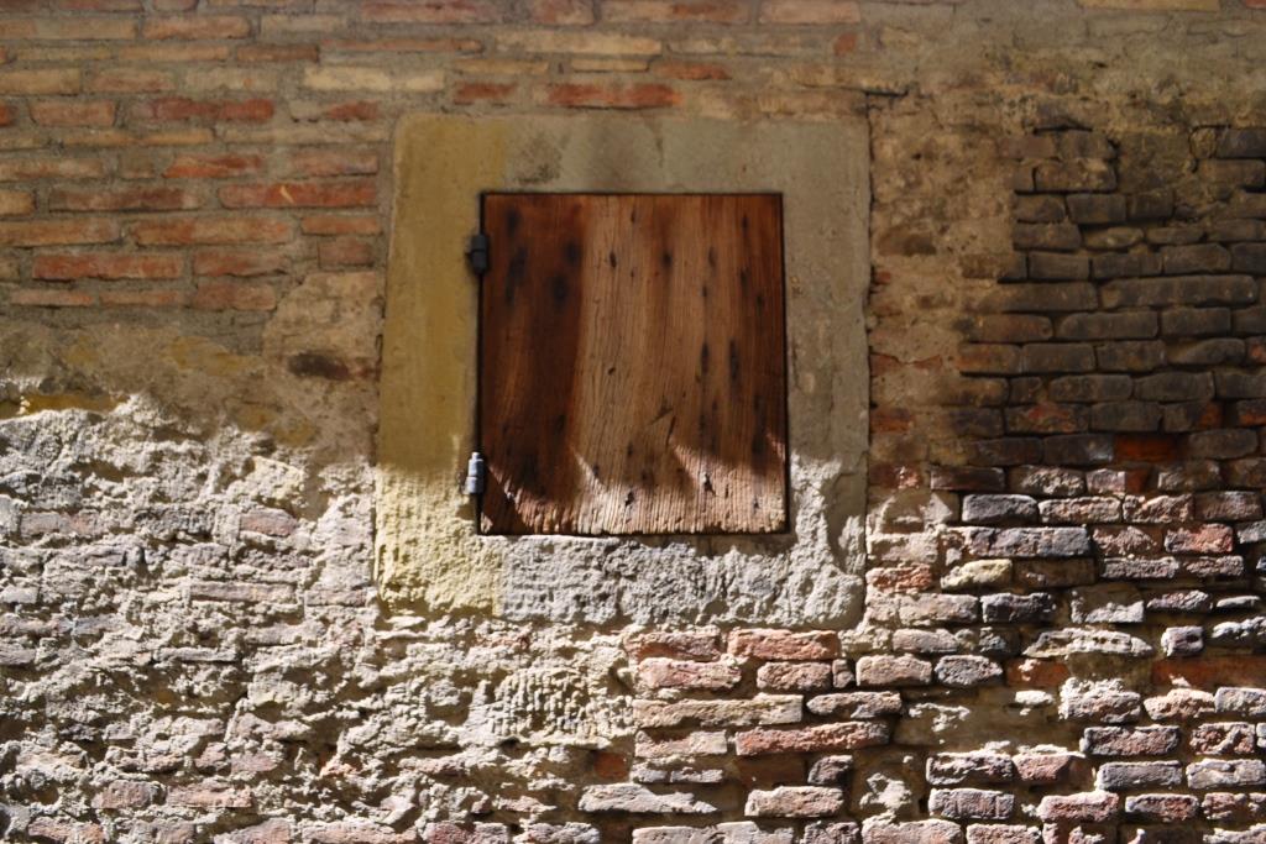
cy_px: 422
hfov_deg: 57.2
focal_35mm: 33
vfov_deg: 40.0
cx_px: 633
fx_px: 1161
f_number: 5.6
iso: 110
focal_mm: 22
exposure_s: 1/125
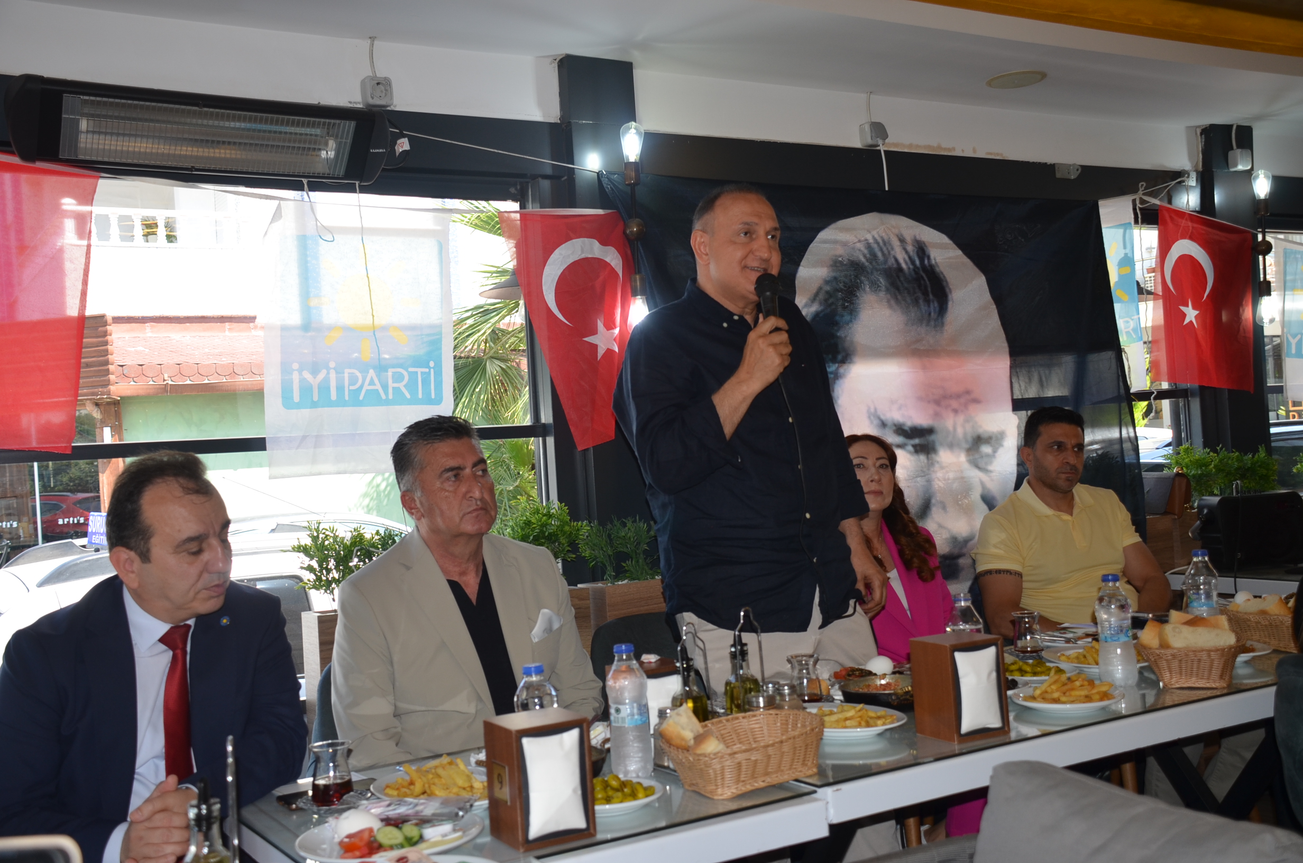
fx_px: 1300
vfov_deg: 36.7
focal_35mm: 36
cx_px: 652
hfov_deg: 53.2
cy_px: 432
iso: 200
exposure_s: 1/200
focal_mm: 24
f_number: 3.8
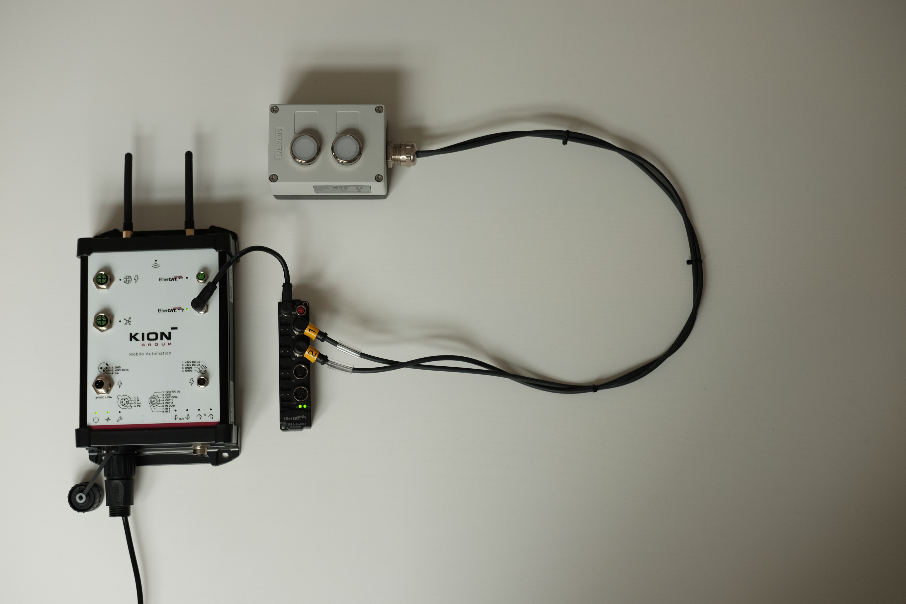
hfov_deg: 37.5
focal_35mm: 53
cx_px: 453
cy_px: 302
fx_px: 1334
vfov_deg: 25.5
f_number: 4
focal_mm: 35
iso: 200
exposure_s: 1/50
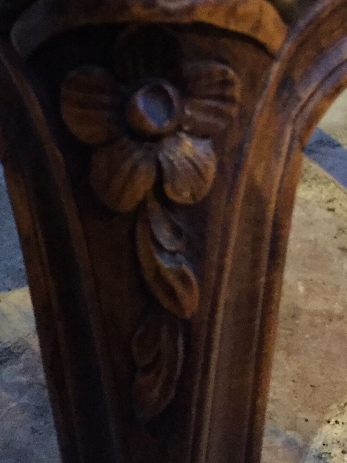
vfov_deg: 25.7
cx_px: 189
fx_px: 962
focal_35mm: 72
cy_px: 1
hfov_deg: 20.4
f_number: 2.2
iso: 800
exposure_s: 1/17
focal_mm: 4.15
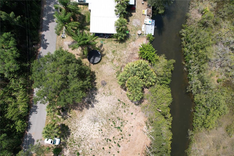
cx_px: 117
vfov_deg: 57.2
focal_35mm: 22
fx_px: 143
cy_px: 78
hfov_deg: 78.6
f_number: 2.8
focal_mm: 8.38
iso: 100
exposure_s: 1/1500
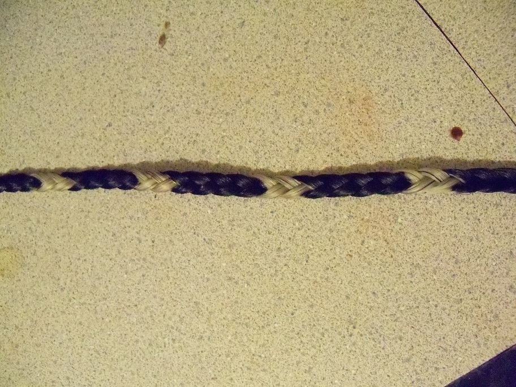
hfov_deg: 52.6
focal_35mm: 35
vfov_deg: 40.7
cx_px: 258
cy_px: 194
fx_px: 522
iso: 2000
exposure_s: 1/25
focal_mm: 6.2
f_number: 3.5
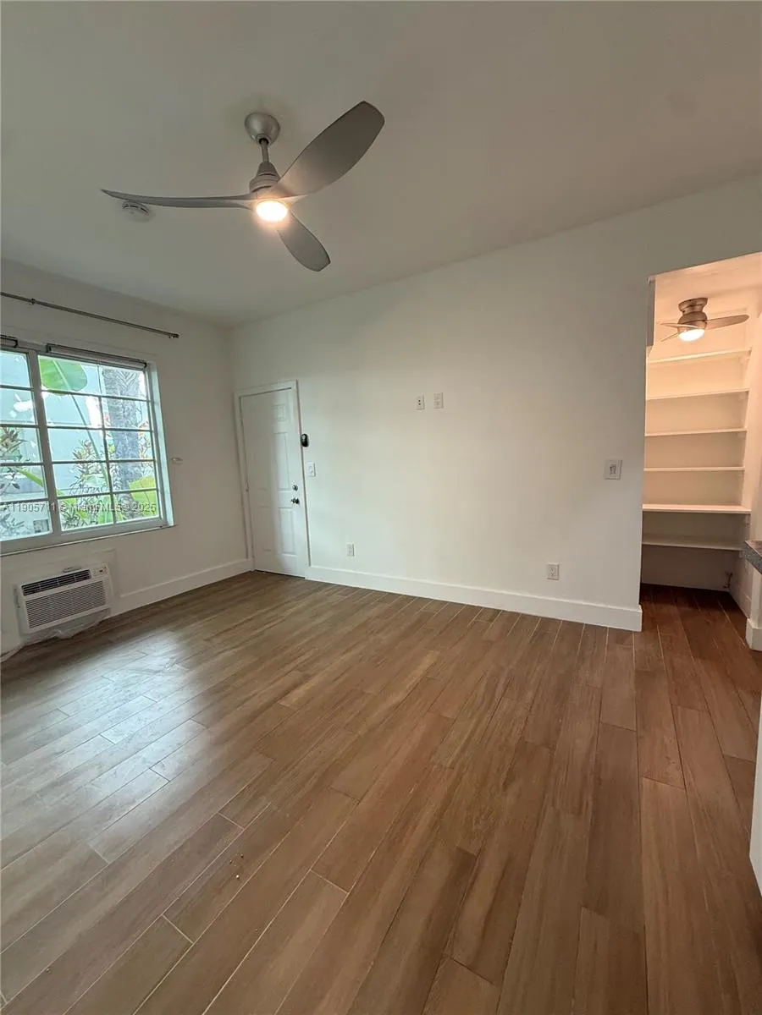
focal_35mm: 14
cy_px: 508
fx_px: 411
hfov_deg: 85.7
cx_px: 381
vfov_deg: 102.1
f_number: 2.2
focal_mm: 2.22
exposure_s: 1/120
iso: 250
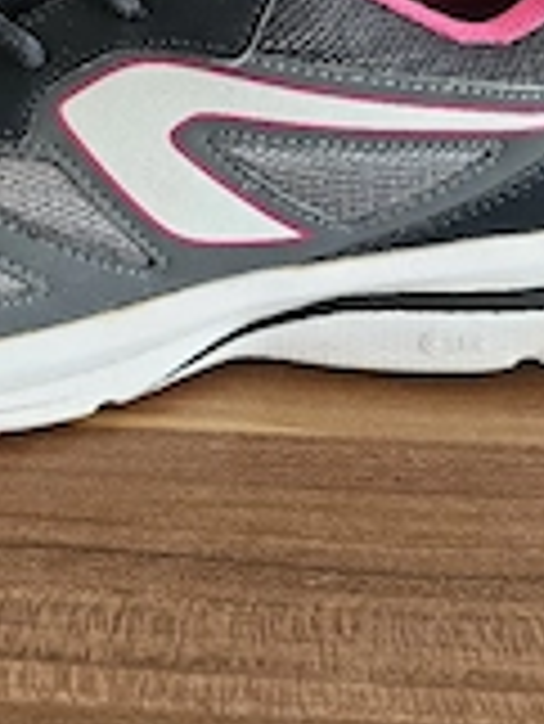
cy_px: 40
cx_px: 58
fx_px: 1193
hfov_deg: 25.0
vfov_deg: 31.8
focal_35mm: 57
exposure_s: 1/143
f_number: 1.8
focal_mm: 5.4
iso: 250
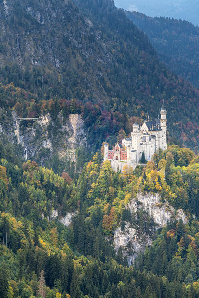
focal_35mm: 160
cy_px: 149
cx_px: 100
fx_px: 1325
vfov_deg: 12.8
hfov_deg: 8.6
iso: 100
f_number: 9
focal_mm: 160
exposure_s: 1/6
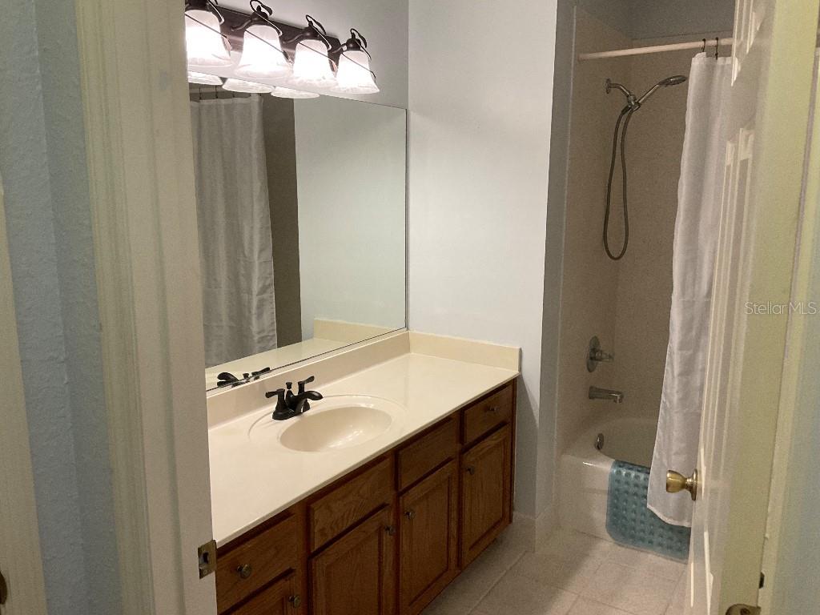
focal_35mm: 29
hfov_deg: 61.7
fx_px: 687
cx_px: 410
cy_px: 308
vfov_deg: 48.2
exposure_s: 1/60
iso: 64
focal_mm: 3
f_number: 1.8
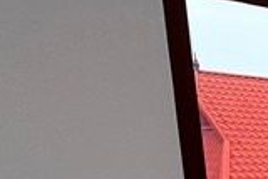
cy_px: 370
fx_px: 693
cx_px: 538
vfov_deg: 12.7
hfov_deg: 16.5
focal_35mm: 93
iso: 50
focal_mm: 2.22
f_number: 2.2
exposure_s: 1/184
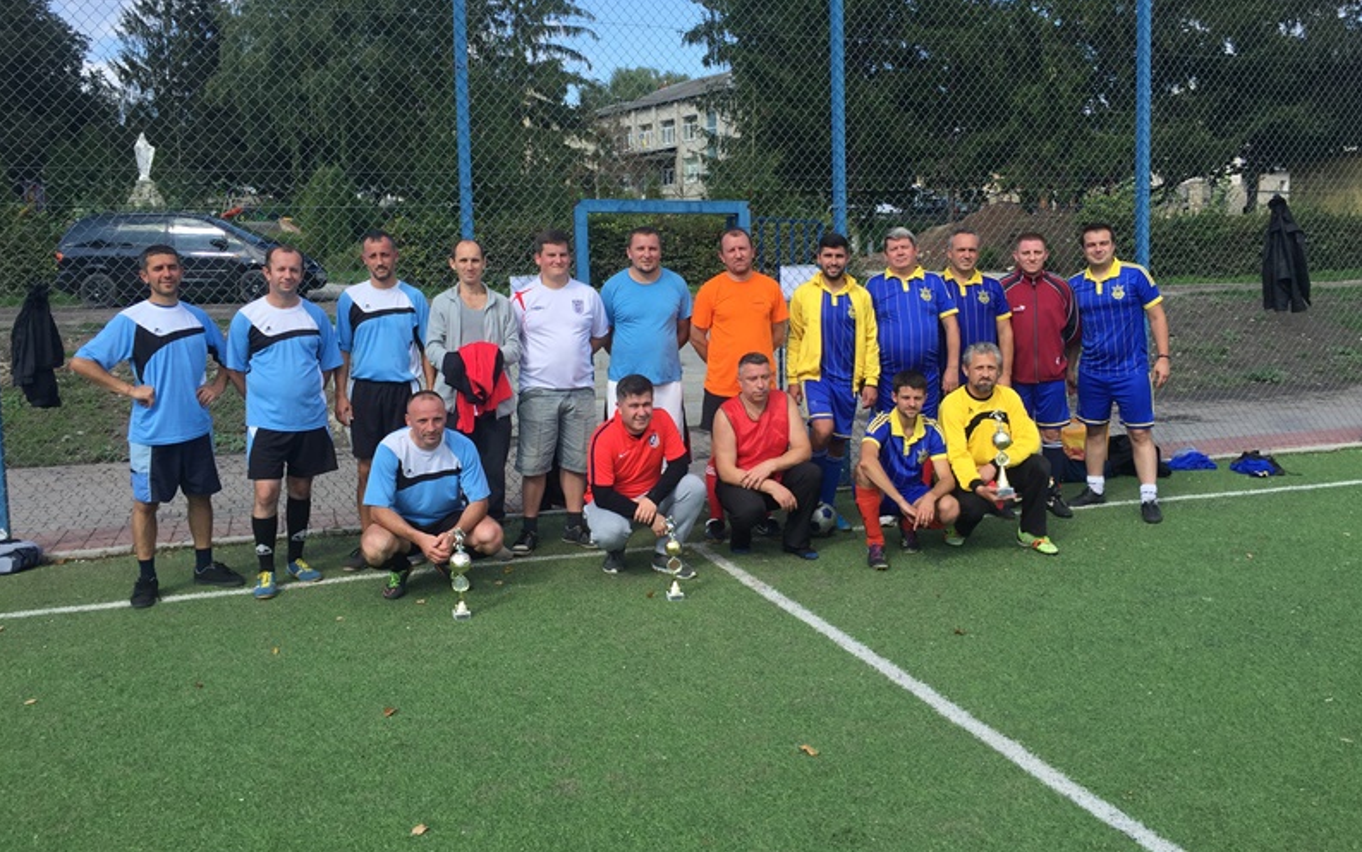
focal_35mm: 31
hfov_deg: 61.2
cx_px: 680
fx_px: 1151
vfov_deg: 40.5
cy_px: 371
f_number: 2.2
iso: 32
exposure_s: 1/1041
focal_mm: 4.15
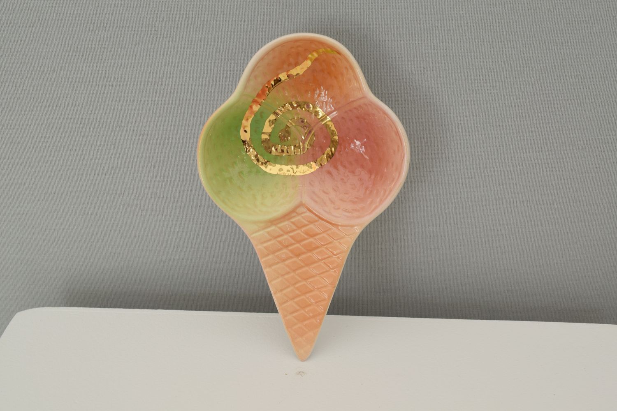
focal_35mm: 60
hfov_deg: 33.4
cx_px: 308
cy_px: 206
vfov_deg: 22.6
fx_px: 1028
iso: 100
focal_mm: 40
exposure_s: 1/50
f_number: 9
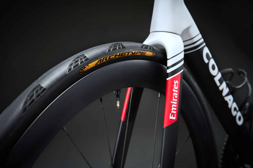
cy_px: 84
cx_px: 126
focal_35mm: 50
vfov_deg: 27.0
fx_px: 351
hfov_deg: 39.6
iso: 320
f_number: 7.1
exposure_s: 1/2.5
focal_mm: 50
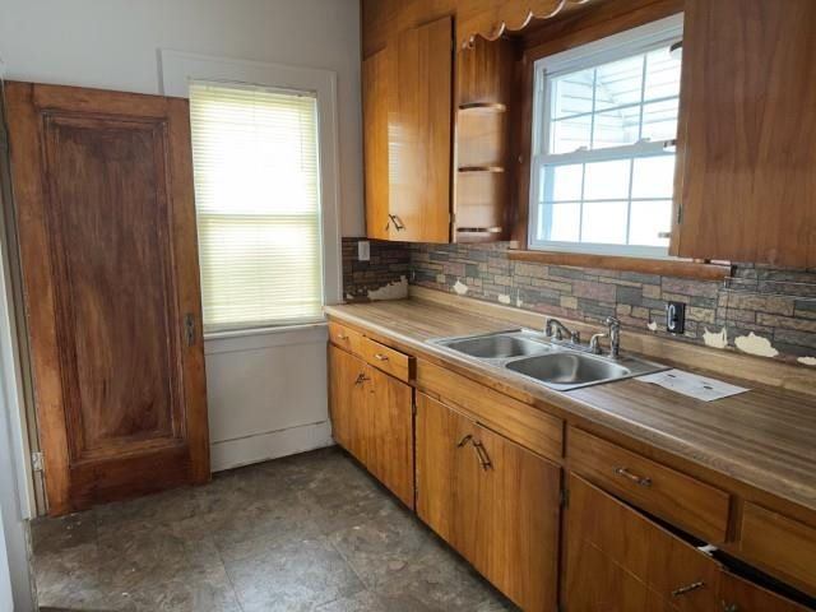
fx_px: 566
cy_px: 306
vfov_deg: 56.8
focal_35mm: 24
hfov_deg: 71.6
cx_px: 408
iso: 64
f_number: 1.78
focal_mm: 6.76
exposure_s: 1/9
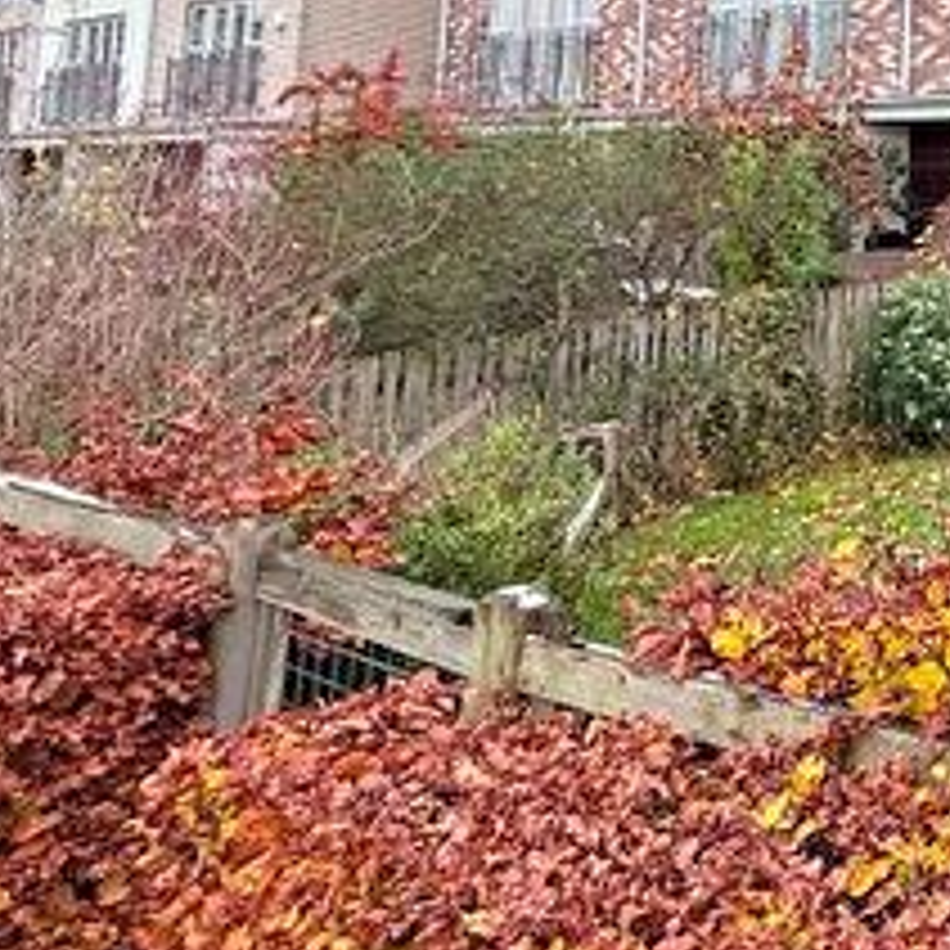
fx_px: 1273
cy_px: 92
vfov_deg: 38.1
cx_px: 1333
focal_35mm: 41
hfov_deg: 29.6
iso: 64
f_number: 2.2
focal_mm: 2.22
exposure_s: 1/261
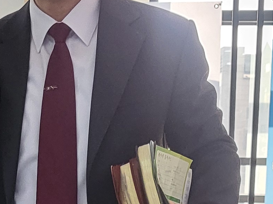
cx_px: -48
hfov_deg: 14.4
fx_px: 1049
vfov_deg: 10.7
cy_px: 306
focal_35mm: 133
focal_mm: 4.25
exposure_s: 1/120
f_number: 1.8
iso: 160
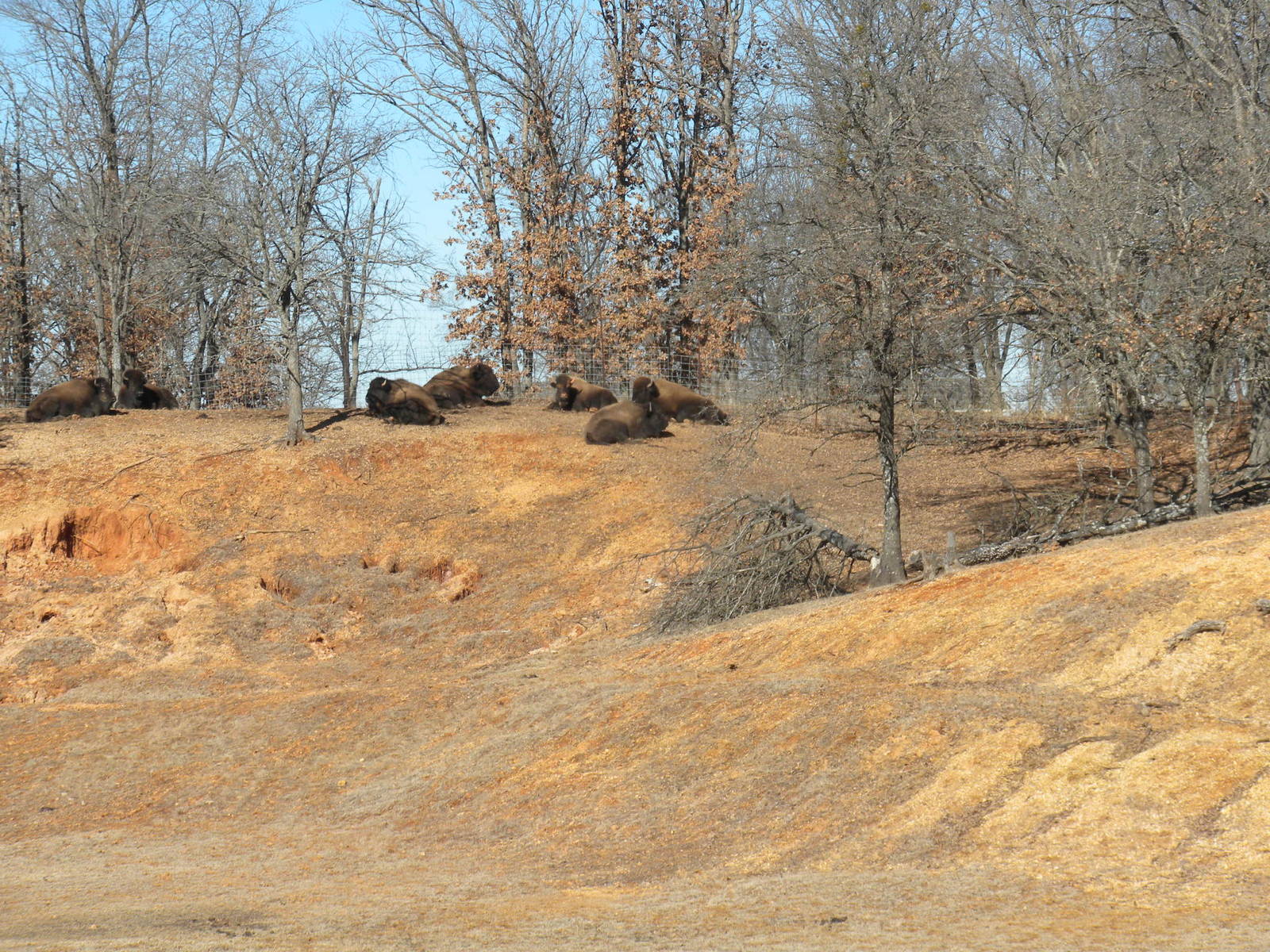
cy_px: 476
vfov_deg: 12.5
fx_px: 4366
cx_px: 635
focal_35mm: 119
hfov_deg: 16.6
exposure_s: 1/505
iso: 73
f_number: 5.1
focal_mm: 21
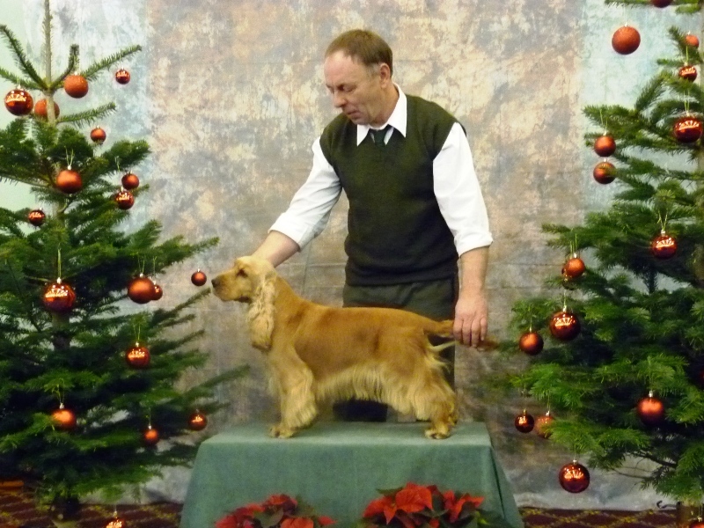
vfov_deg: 45.4
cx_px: 352
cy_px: 264
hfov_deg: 58.4
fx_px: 630
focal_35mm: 31
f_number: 2.8
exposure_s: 1/20
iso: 800
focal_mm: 5.5
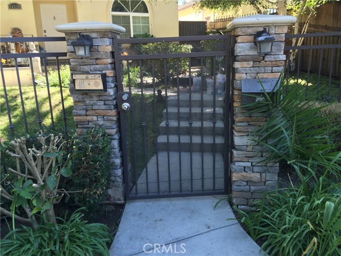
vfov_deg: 48.2
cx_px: 170
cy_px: 128
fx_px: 286
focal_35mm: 29
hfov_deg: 61.7
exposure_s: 1/120
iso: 40
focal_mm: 4.15
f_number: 2.2
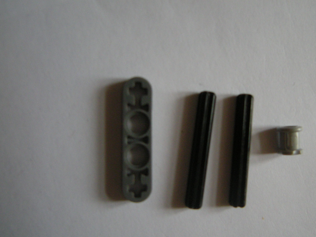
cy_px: 140
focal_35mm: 38
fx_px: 347
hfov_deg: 48.4
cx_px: 203
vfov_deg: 37.6
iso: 266
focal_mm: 4.7
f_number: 2.8
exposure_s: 1/59.8
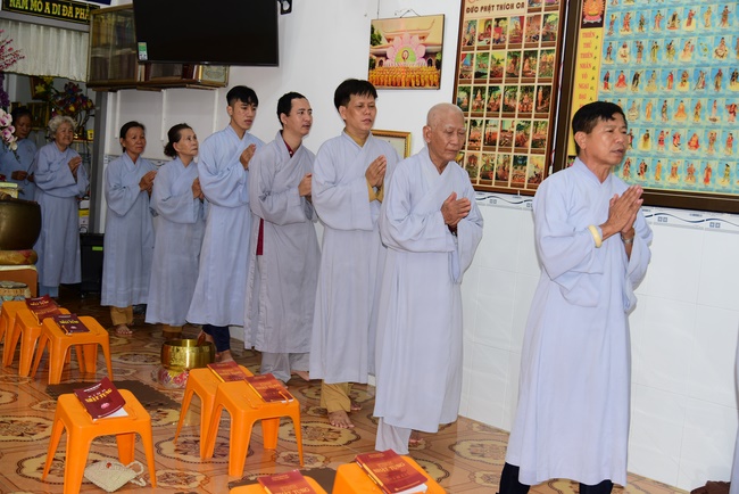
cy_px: 247
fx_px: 945
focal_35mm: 46
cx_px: 370
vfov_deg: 29.3
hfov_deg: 42.7
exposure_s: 1/60
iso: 320
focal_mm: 46
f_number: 4
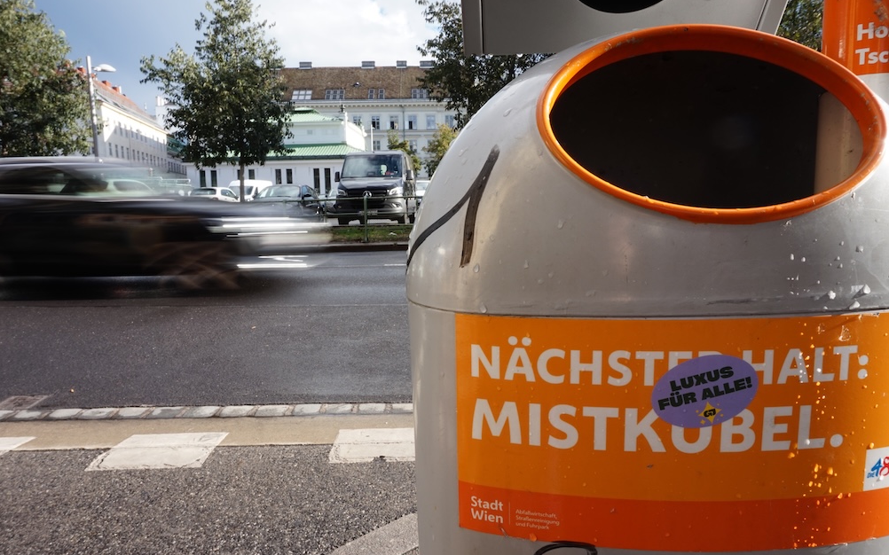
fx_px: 606
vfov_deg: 49.2
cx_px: 453
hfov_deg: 72.5
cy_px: 298
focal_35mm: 25
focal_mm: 16
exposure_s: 1/13
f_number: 20
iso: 100
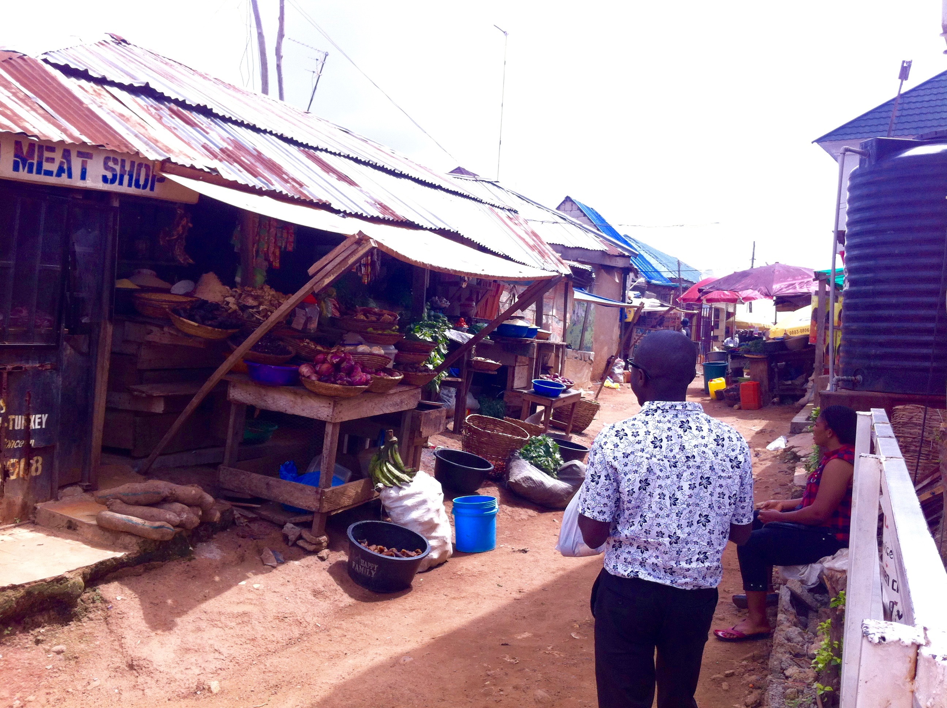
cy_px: 354
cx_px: 474
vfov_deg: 40.6
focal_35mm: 35
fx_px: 956
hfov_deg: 52.7
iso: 80
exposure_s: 1/464
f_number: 2.8
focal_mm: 3.85
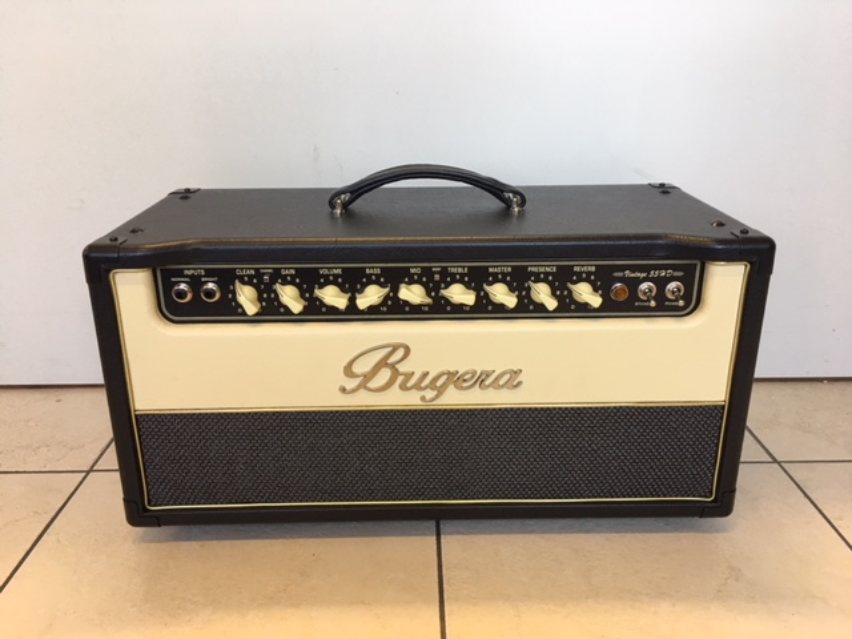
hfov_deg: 61.7
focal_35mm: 29
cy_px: 320
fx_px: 714
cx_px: 426
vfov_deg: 48.2
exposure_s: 1/33
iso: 40
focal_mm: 4.15
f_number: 2.2
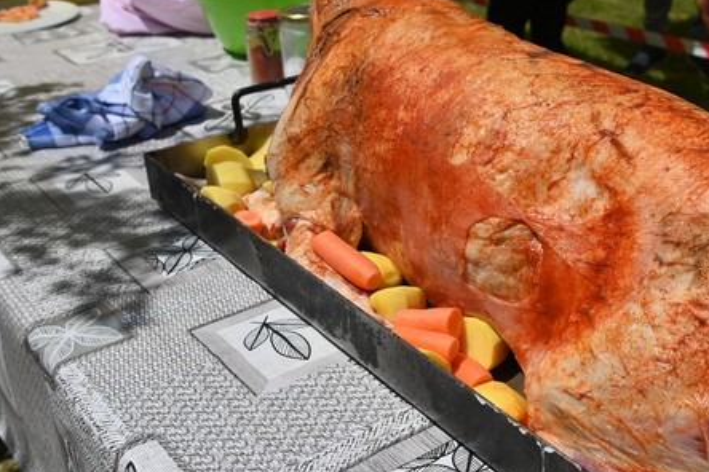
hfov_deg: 35.8
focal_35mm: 54
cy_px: 214
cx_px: 556
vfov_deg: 25.1
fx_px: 1063
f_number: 5.6
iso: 100
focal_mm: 30
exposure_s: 1/2500
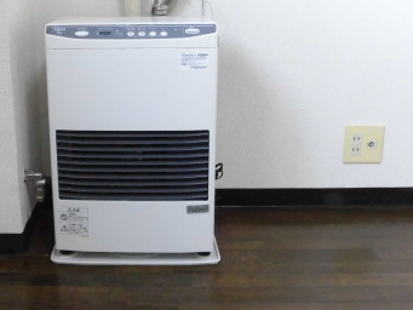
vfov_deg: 32.0
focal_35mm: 45
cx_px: 122
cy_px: 104
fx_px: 537
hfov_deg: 41.3
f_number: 3.1
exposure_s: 1/30
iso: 400
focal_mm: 4.3
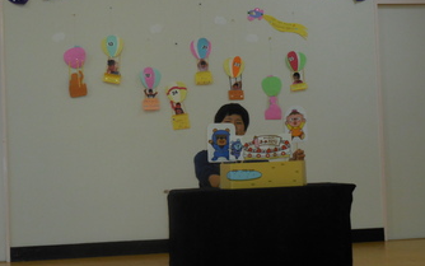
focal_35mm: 90
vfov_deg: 14.5
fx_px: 1043
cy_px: 109
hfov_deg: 23.0
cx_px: 205
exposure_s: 1/60
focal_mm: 14.5
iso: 400
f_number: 4.9
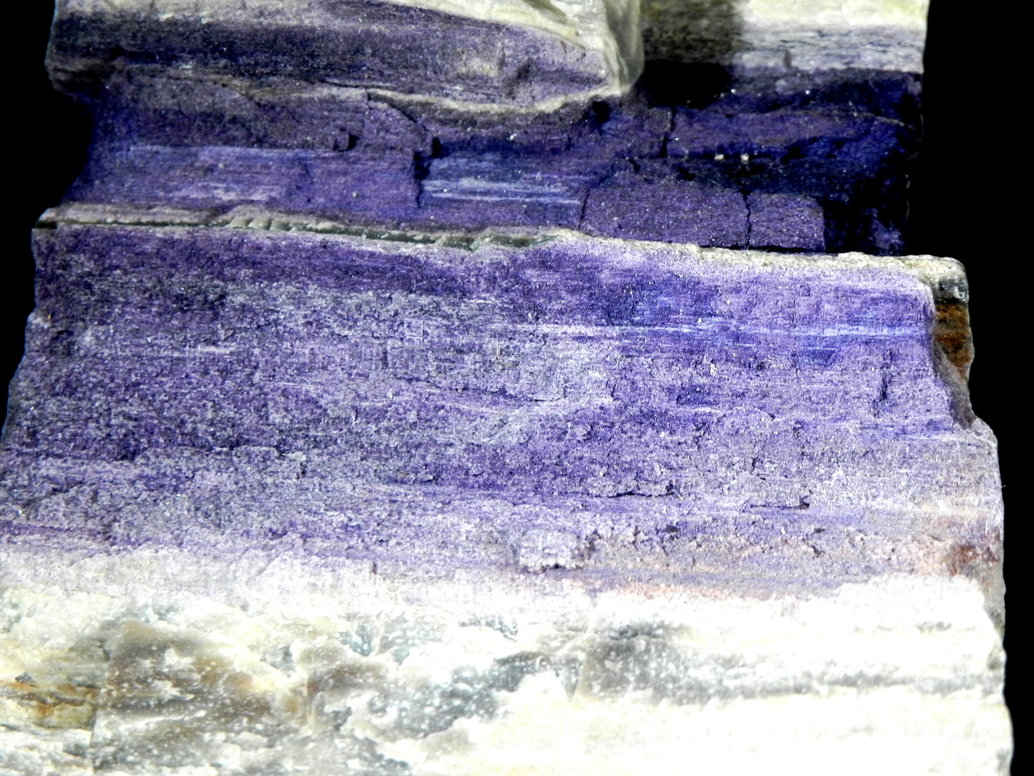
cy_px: 388
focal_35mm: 117
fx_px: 3496
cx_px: 517
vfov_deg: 12.7
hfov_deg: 16.8
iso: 182
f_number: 4
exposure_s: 1/40
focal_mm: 20.8
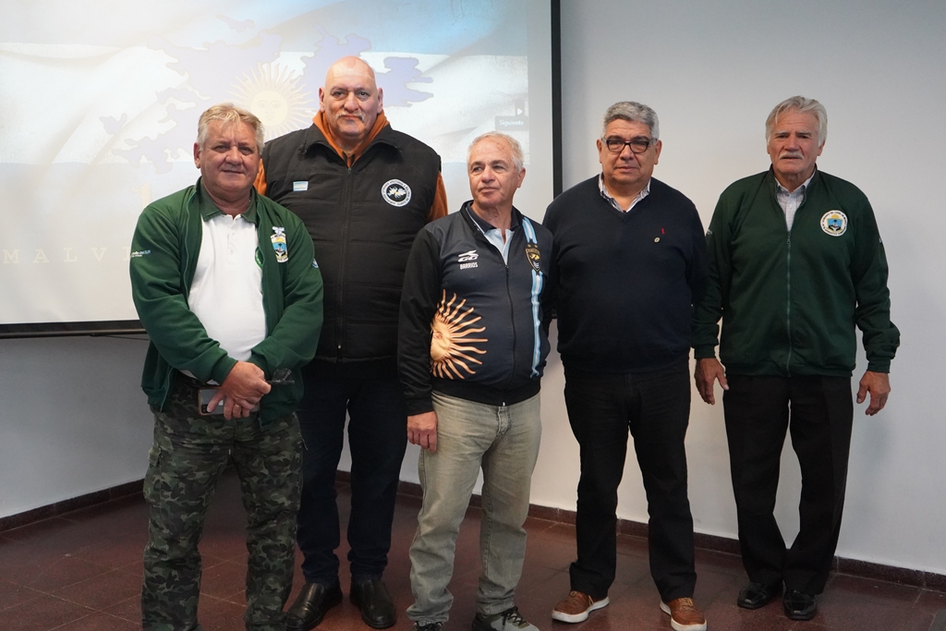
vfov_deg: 36.9
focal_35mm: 36
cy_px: 316
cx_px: 473
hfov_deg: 53.1
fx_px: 946
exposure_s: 1/1250
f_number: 4
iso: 12800
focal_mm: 36
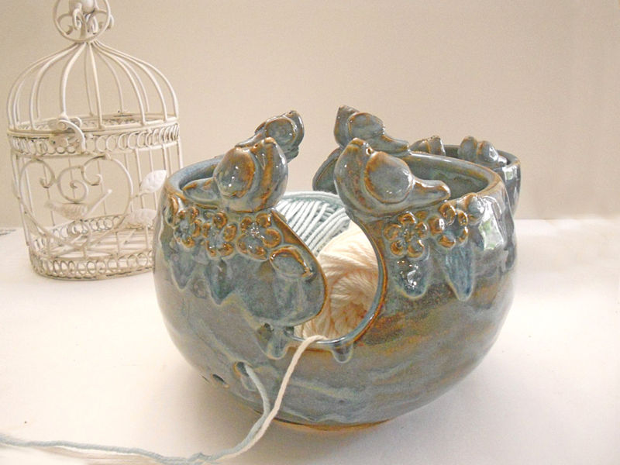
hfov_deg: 56.8
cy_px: 232
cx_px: 310
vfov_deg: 44.2
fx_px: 573
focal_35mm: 32
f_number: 3.5
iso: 800
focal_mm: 5.8
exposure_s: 1/25
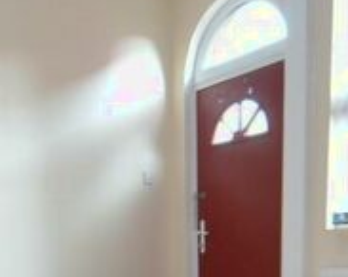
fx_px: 556
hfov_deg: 34.6
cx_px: 133
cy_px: 332
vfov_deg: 25.3
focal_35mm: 54
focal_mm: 10
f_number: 4
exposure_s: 1/60
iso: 800
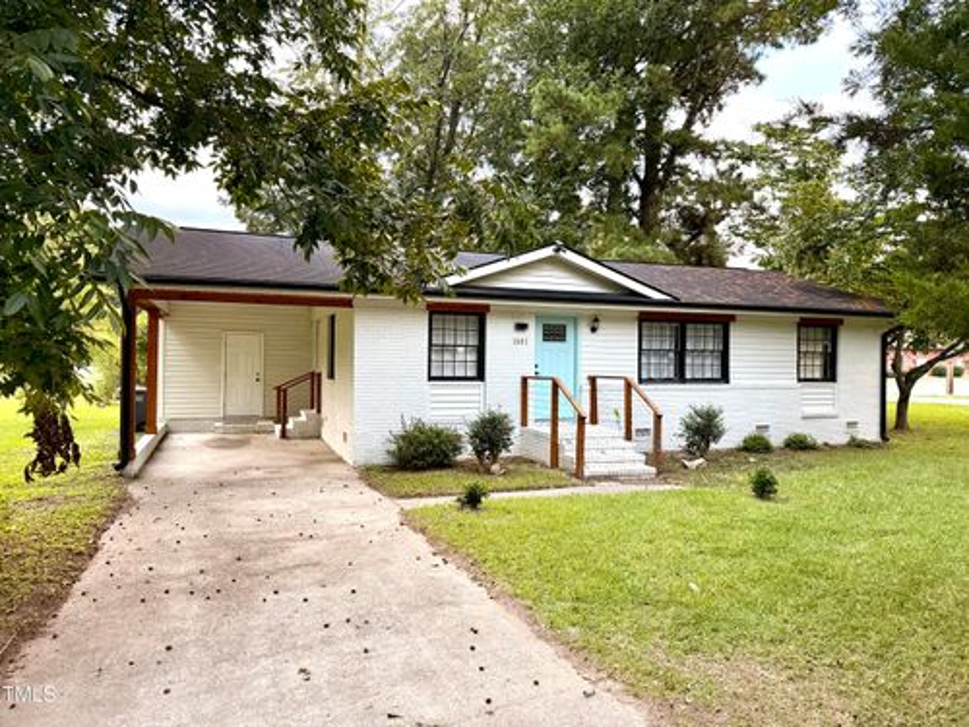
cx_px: 484
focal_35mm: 24
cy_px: 364
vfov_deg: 56.8
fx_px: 672
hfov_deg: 71.6
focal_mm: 6.76
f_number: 1.78
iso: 500
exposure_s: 1/60
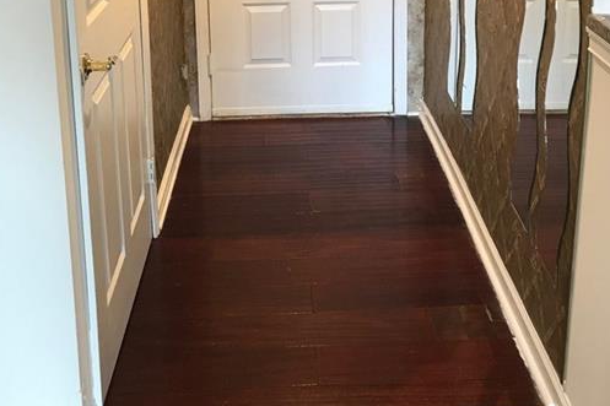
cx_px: 301
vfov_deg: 27.4
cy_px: -36
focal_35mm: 45
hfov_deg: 43.6
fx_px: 762
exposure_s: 1/15
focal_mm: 3.99
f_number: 1.8
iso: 40
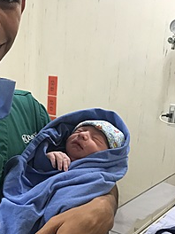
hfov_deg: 28.4
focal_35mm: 51
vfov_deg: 37.1
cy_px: 158
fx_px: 344
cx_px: 61
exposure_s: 1/12
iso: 100
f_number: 1.8
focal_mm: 3.99
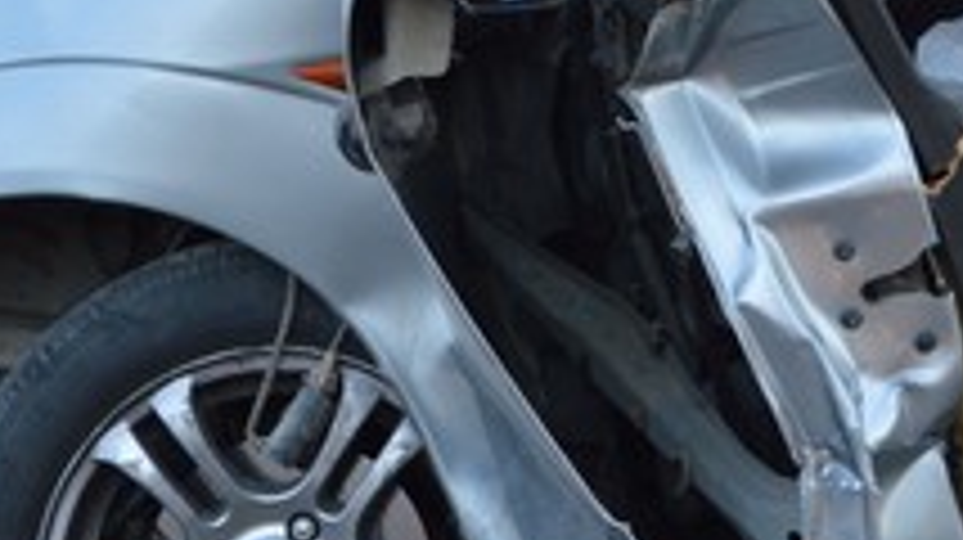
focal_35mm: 138
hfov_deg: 15.2
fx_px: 3521
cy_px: -115
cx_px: 1022
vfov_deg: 8.7
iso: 360
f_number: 5.6
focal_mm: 28
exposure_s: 1/125
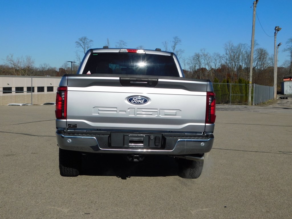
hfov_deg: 42.1
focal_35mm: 45
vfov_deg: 32.2
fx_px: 380
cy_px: 110
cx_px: 146
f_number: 7.4
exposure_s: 1/800
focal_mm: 8
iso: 125
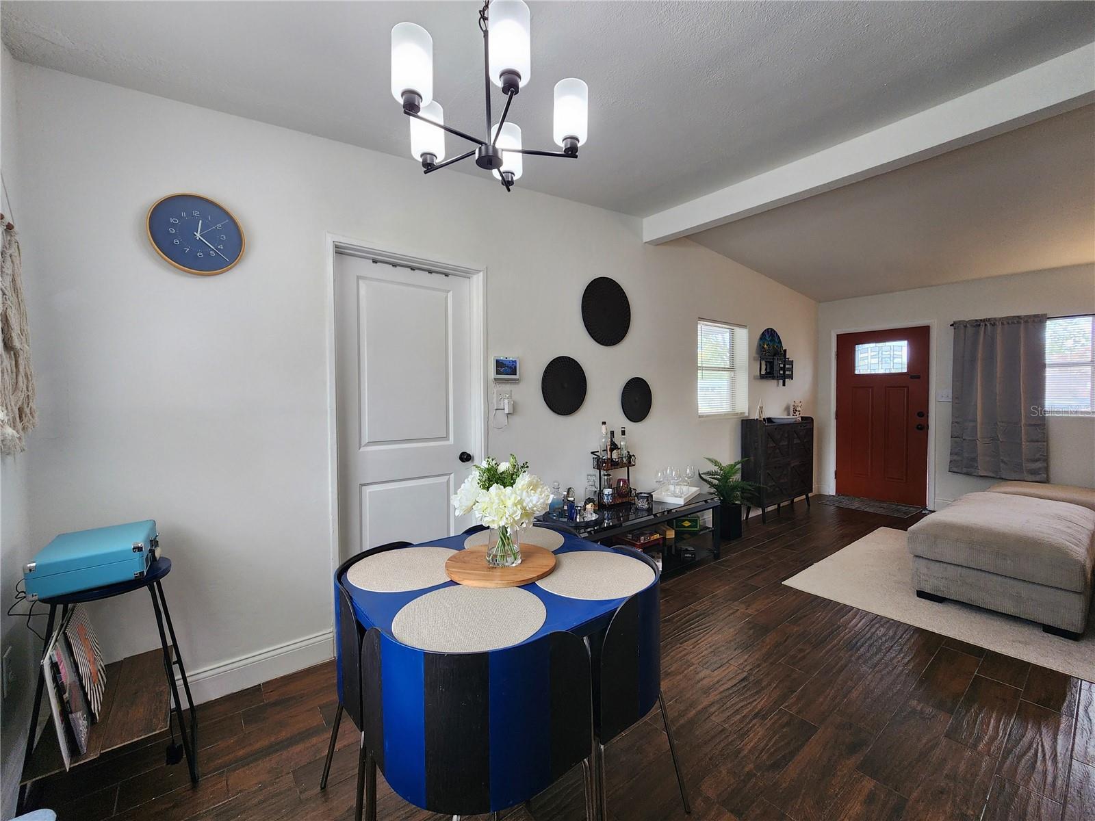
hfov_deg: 106.2
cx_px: 548
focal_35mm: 13
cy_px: 410
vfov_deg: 89.9
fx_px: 411
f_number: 2.2
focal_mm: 2.2
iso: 100
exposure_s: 1/60
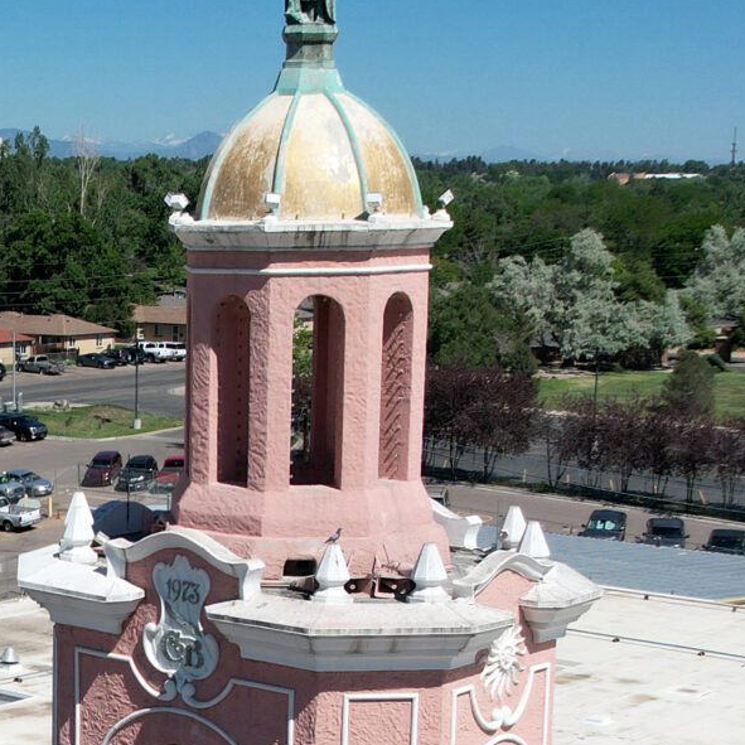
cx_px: -87
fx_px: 1972
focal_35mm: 81
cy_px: 699
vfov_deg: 20.9
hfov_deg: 20.3
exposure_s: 1/3000
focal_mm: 8.38
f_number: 2.8
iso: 100
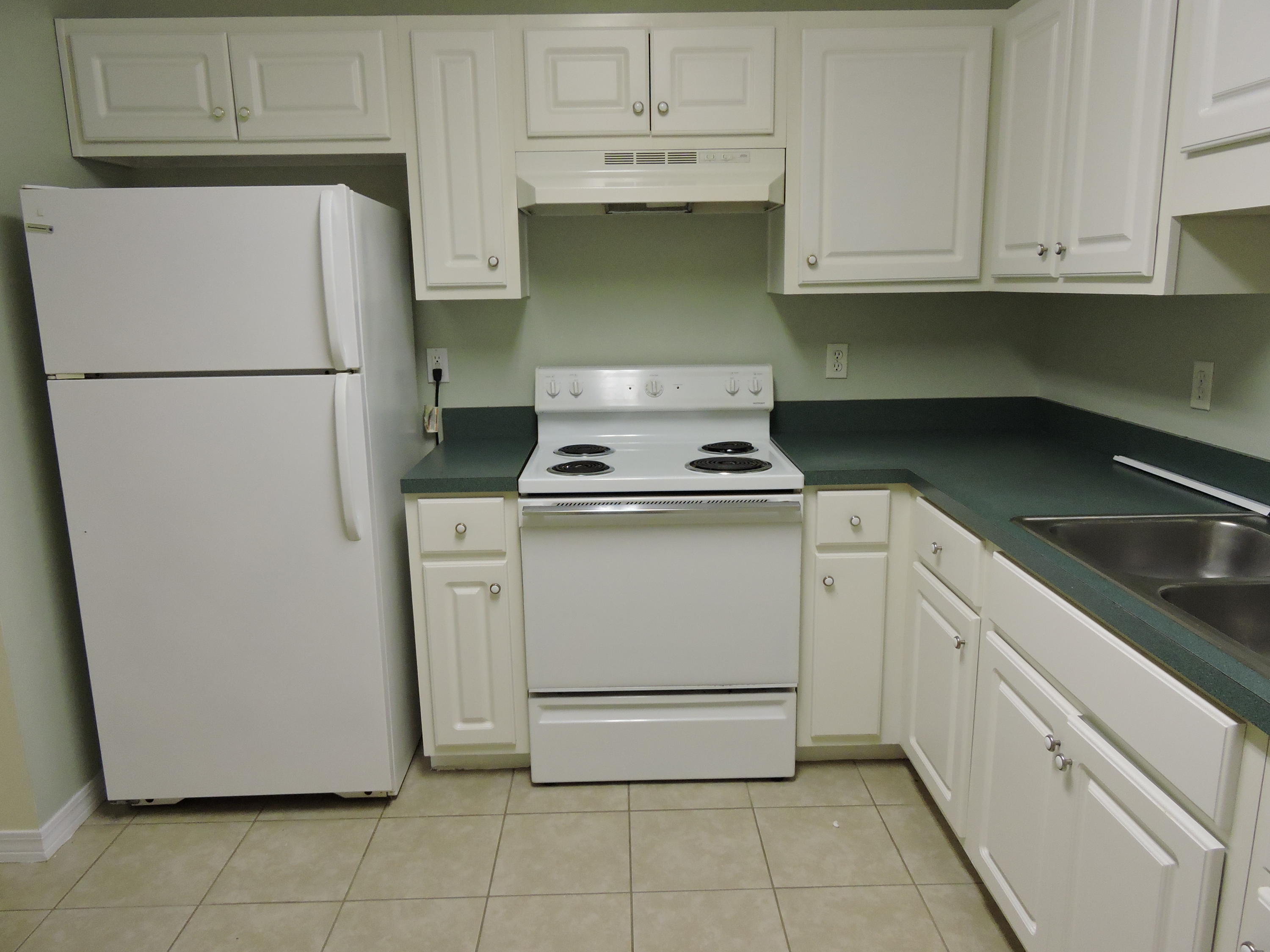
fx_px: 881
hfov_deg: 71.6
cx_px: 635
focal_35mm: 24
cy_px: 476
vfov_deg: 56.8
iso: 400
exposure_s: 1/30
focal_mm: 4.3
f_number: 3.3
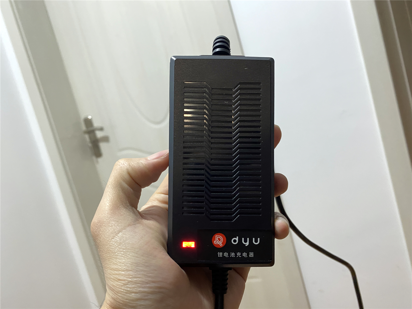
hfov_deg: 67.3
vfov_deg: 53.1
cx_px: 206
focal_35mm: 26
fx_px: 309
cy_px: 154
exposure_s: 1/50
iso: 400
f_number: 1.8
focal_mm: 4.25
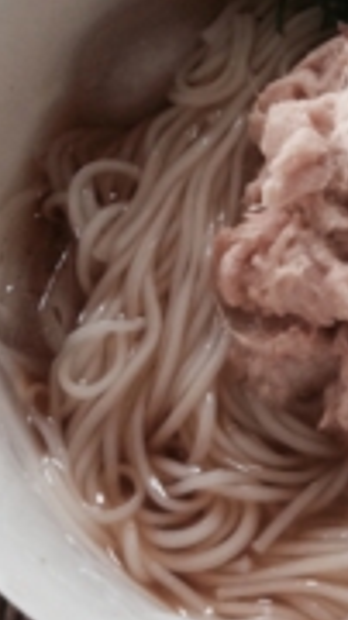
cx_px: 400
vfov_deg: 26.5
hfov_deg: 14.7
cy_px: 307
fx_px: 1315
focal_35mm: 80
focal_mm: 4.12
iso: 160
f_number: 2.4
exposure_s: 1/20
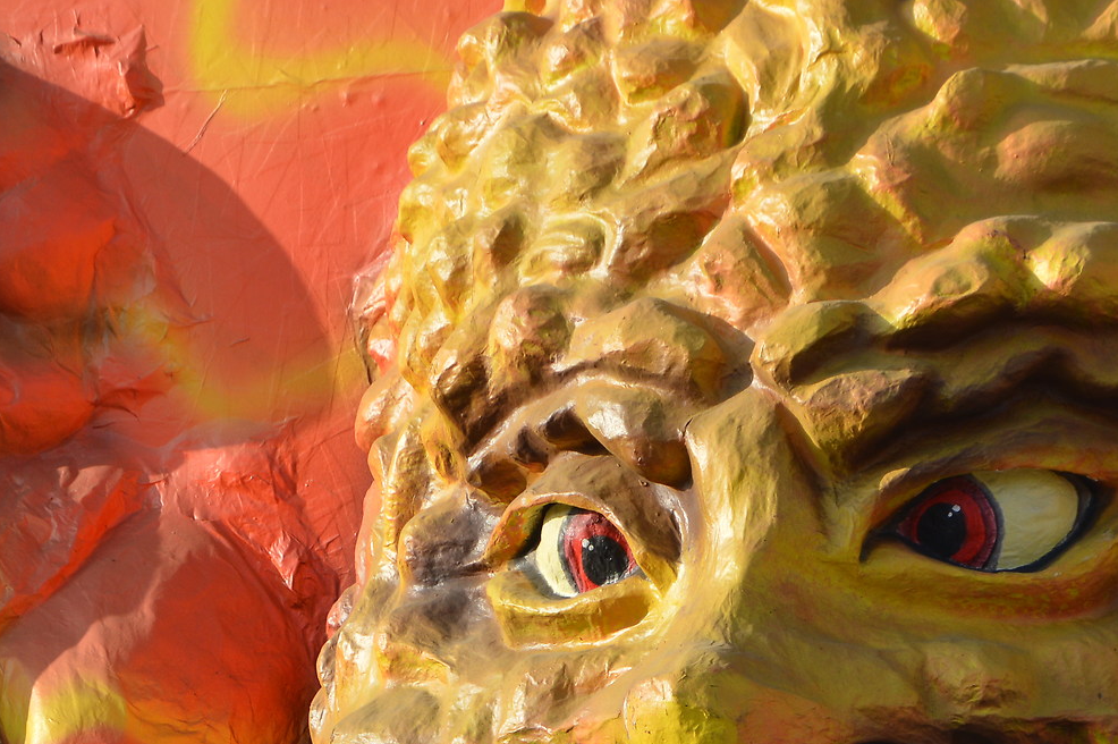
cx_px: 505
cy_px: 640
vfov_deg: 3.6
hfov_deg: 5.4
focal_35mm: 383
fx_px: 11893
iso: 100
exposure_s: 1/320
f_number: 5.6
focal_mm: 105
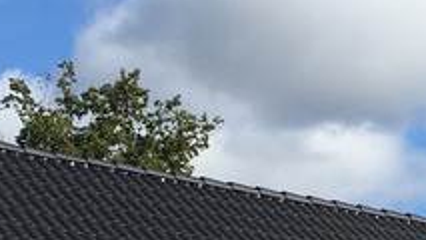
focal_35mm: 152
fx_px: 1718
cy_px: 472
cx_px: 480
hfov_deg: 13.8
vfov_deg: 7.7
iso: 25
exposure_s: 1/1637
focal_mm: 4.15
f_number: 2.2
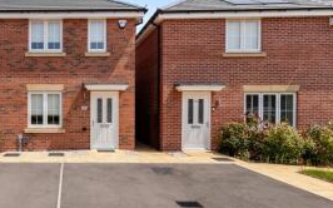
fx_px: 281
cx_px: 65
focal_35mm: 31
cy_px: 112
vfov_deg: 40.5
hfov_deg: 56.6
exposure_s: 1/200
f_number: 10
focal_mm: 16
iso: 400
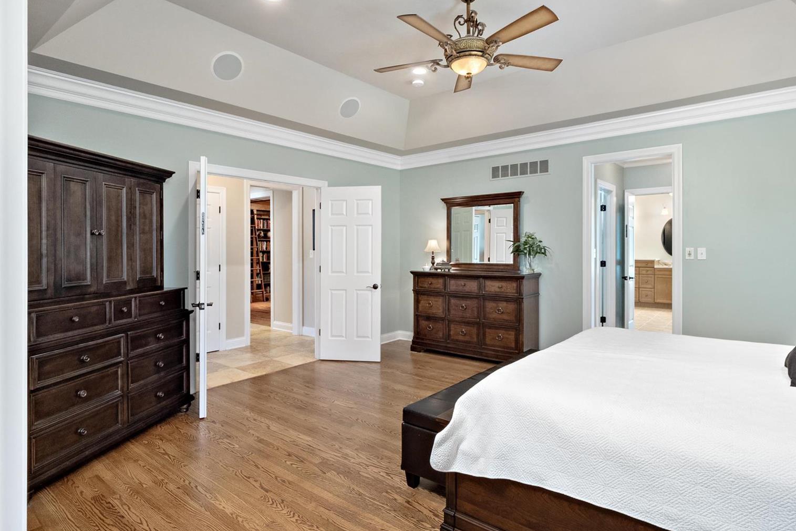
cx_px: 412
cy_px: 252
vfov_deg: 64.5
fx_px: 420
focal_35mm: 19
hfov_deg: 86.9
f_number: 8
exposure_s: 1/6
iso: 400
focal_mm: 9
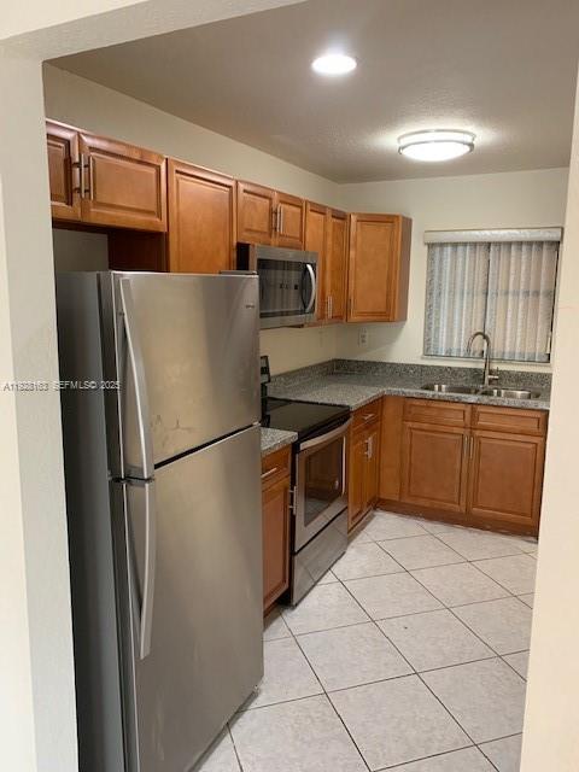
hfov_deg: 53.1
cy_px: 386
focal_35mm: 26
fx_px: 580
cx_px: 290
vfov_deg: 67.3
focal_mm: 4.25
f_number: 1.8
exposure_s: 1/60
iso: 250
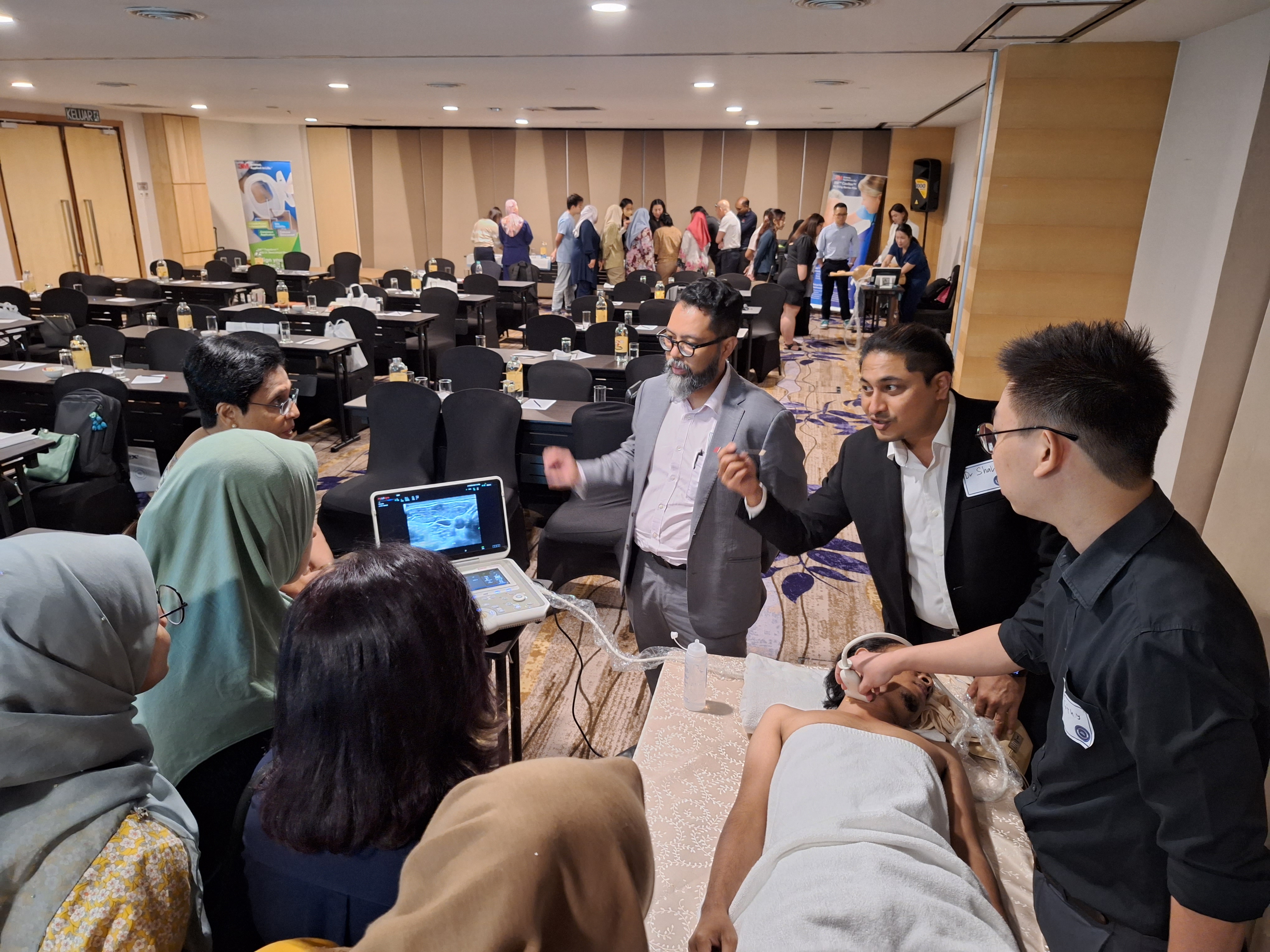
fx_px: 844
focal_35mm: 23
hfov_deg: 73.9
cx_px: 635
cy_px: 476
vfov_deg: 58.9
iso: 400
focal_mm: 5.54
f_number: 1.8
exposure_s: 1/20
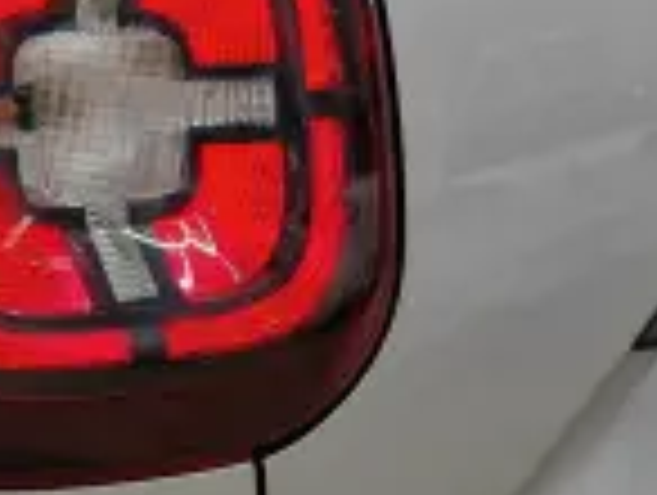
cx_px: 90
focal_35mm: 64
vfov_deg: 22.6
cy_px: 76
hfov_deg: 29.2
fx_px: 1217
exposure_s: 1/220
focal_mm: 5.4
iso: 160
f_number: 1.6
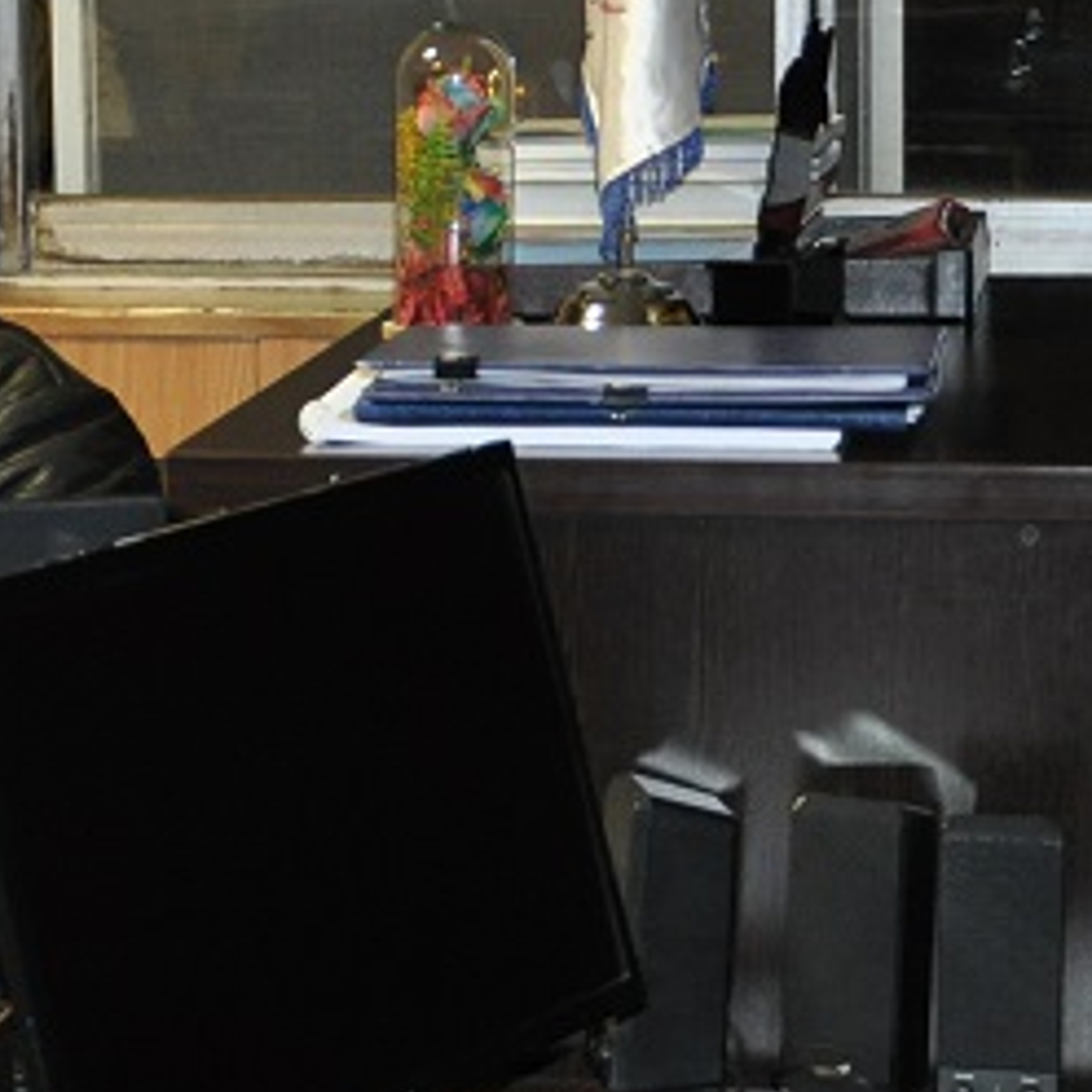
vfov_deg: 13.5
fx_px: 4604
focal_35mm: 129
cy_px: 451
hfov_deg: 13.4
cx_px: 139
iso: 800
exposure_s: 1/60
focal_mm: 26
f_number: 4
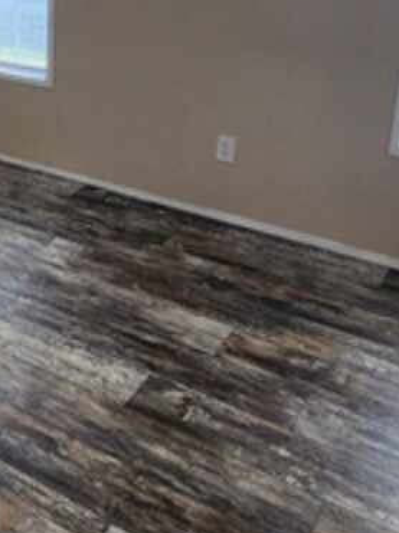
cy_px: 92
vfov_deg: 40.1
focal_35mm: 45
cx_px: -59
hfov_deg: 28.6
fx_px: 692
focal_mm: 2.2
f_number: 2.2
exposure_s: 1/60
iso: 80
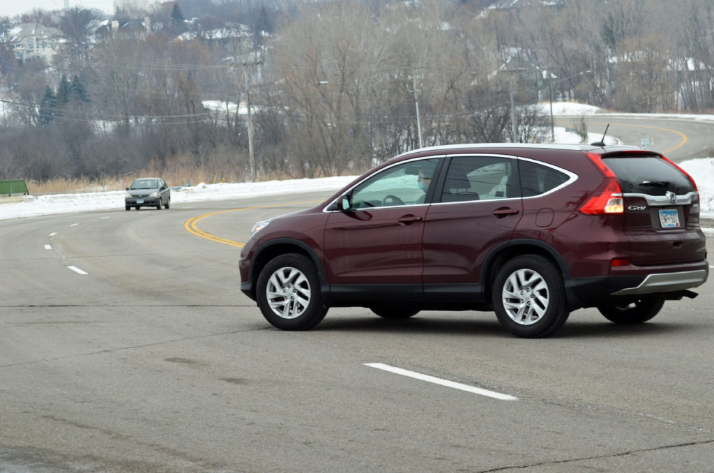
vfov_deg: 13.0
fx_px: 2078
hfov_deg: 19.5
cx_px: 357
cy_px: 236
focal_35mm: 105
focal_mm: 70
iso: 400
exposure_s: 1/500
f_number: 5.6
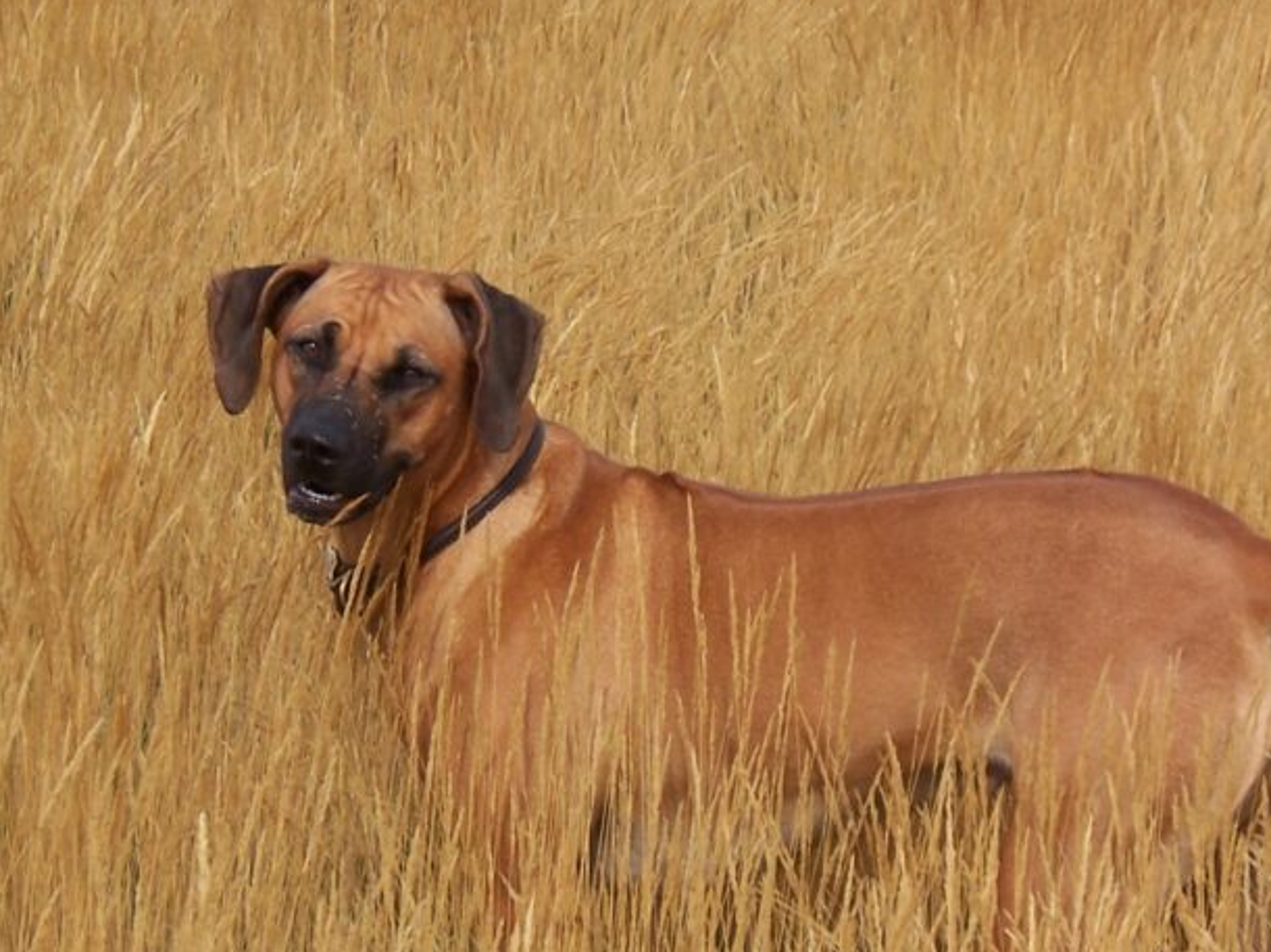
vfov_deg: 8.8
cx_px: 798
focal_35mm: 168
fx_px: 6166
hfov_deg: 11.8
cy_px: 592
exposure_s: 1/500
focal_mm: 16.6
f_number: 4.9
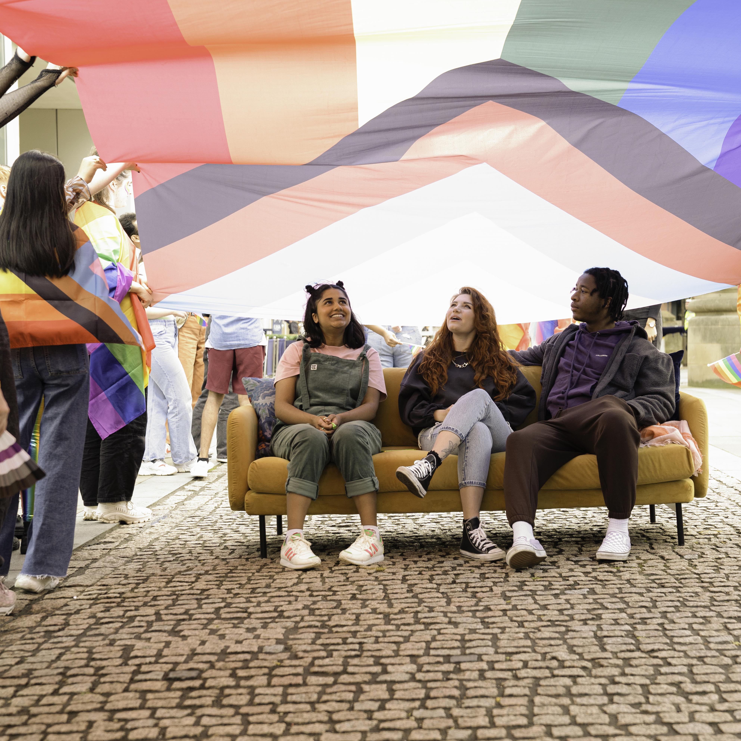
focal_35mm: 63
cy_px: 369
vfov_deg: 27.3
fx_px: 1526
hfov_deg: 27.2
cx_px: 468
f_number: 4
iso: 320
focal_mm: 49
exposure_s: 1/200
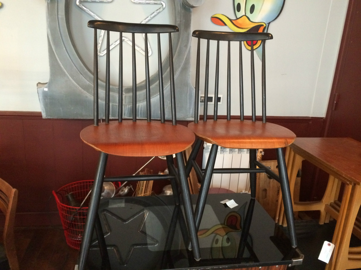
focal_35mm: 30
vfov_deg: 46.8
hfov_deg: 60.0
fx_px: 313
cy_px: 135
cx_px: 180
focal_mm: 4.12
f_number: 2.2
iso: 320
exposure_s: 1/20
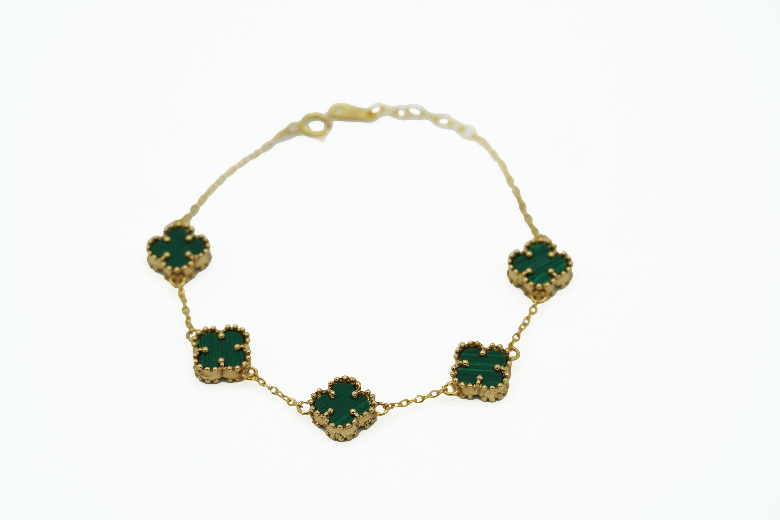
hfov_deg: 14.7
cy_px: 260
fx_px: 3022
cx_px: 390
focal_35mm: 140
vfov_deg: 9.8
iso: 100
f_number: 8
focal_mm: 93
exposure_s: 1/320
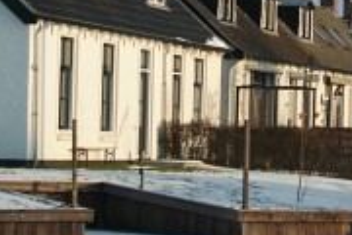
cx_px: 372
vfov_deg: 6.5
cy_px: 81
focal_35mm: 210
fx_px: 2053
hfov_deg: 9.7
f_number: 5.6
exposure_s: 1/500
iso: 200
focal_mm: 56
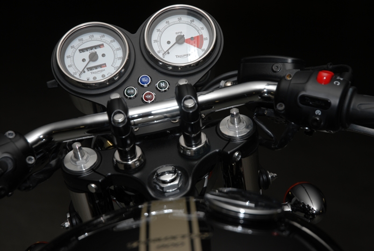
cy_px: 126
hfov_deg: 24.2
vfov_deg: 16.3
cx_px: 187
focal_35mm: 84
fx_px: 874
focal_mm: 56
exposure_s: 1/60
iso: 100
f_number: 4.5
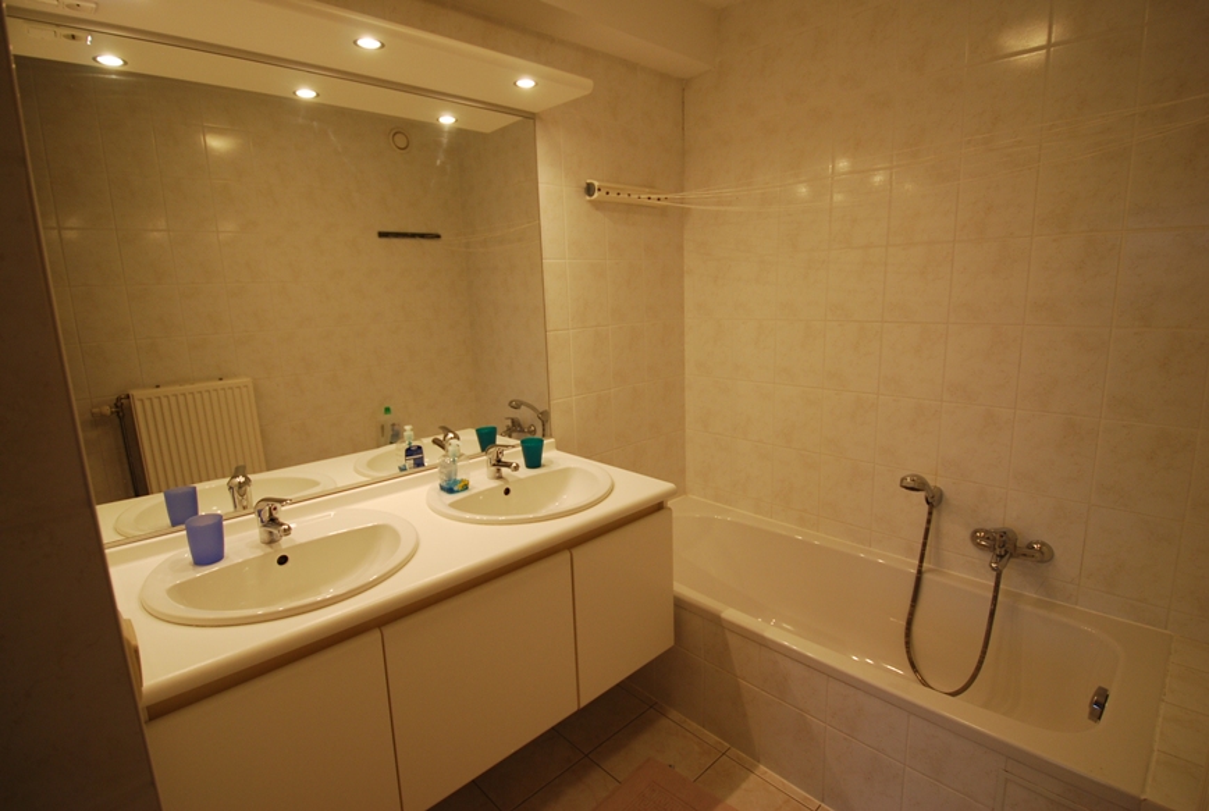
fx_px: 606
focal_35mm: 18
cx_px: 604
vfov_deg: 67.6
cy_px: 406
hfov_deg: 89.9
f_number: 3.8
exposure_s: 1/30
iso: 320
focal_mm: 12
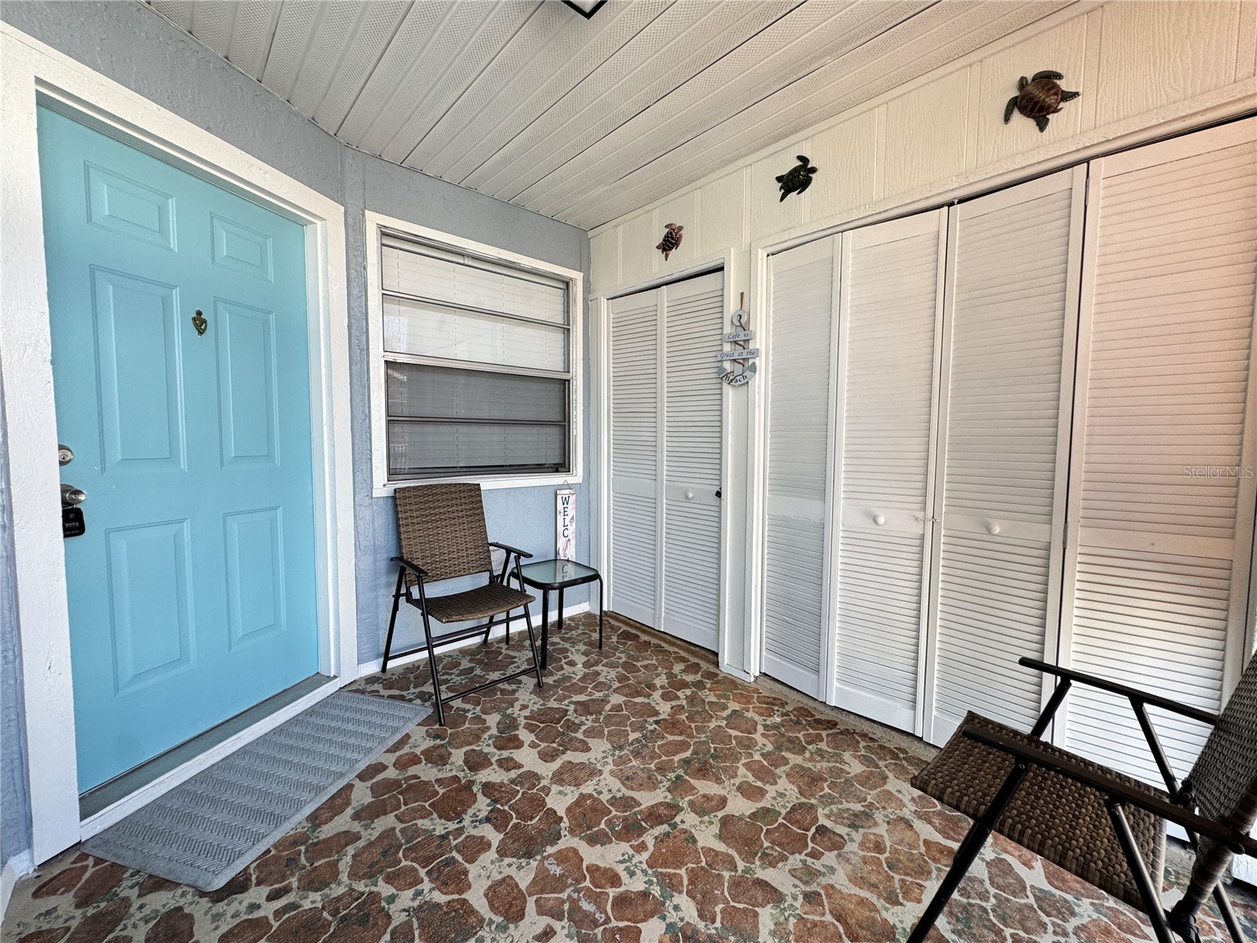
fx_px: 508
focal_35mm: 14
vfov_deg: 85.7
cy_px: 472
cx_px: 628
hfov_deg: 102.1
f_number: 2.2
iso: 125
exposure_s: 1/99
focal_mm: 2.22
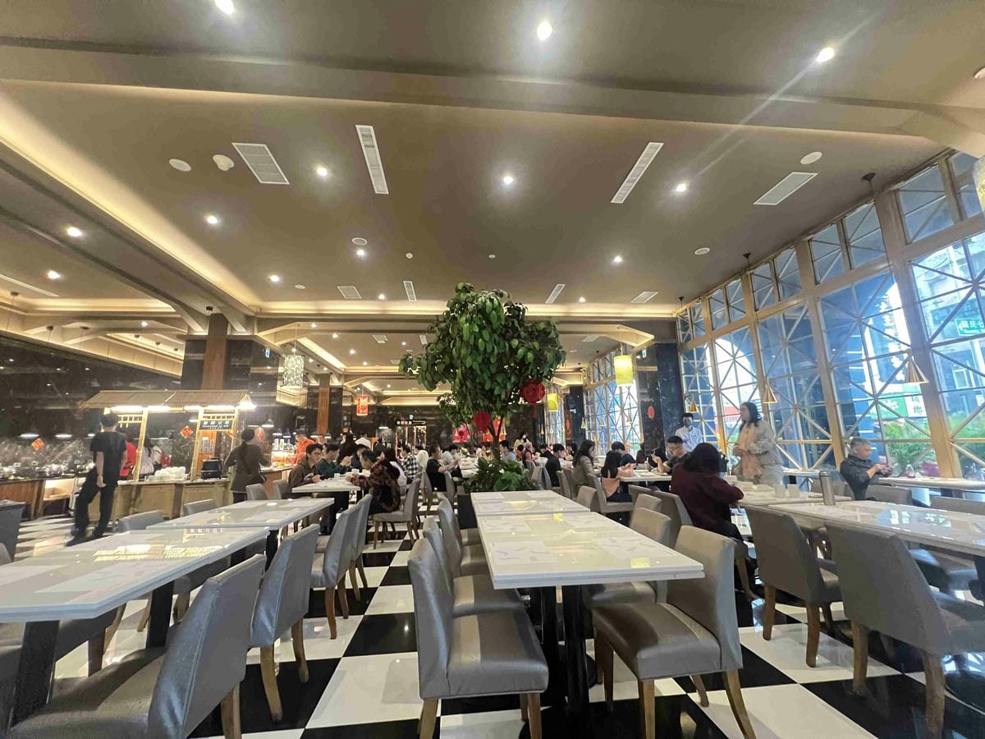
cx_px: 492
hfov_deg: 106.2
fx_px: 370
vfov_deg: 89.9
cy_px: 370
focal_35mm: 13
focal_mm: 1.57
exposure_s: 1/40
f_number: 1.8
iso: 1000
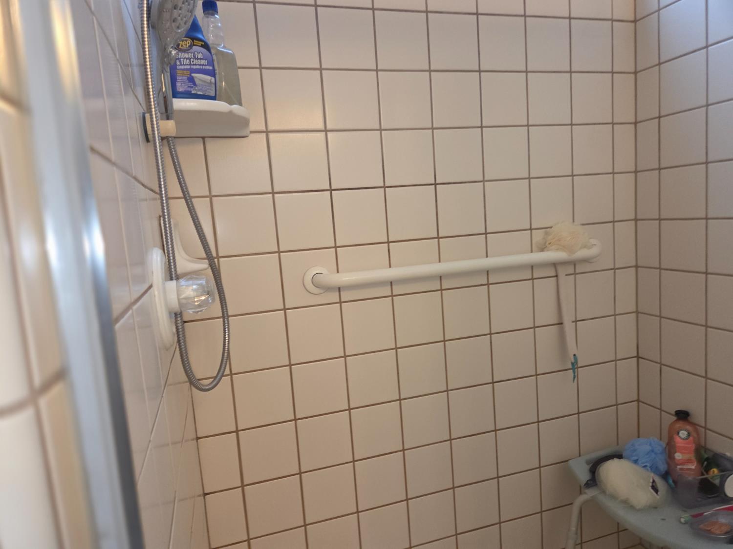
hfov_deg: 73.9
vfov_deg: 58.9
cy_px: 274
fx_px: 487
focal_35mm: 23
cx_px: 366
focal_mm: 5.4
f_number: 1.8
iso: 320
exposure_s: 1/120
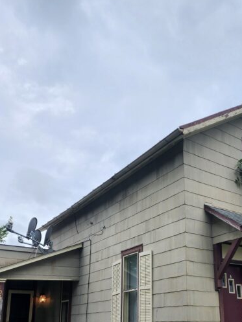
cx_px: 170
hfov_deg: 38.0
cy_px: 251
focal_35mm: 37
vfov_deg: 47.7
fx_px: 345
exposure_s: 1/321
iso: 12
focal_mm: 6.4
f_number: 1.8
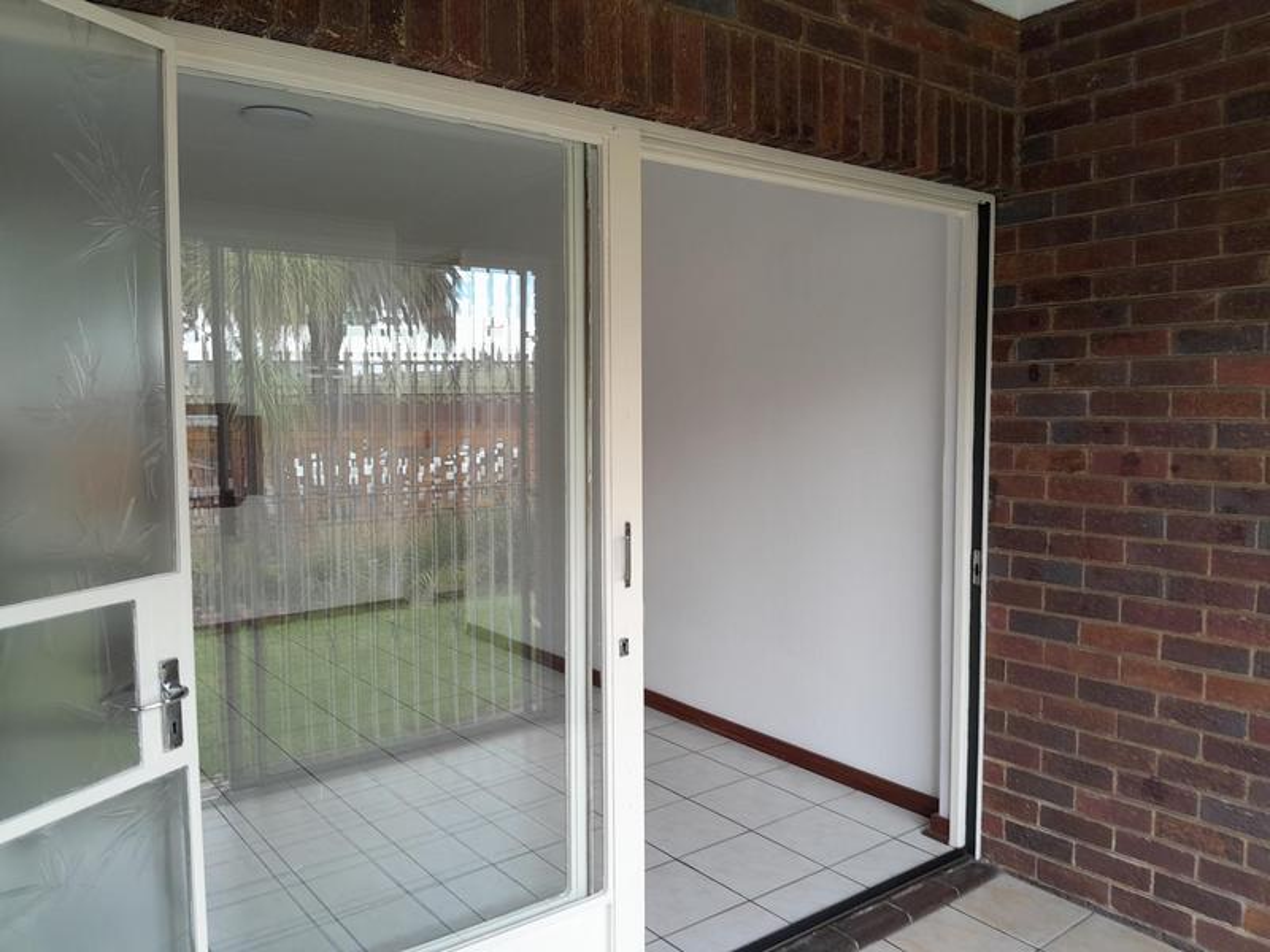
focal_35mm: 26
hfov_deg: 67.3
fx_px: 954
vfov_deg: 53.1
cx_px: 635
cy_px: 476
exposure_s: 1/50
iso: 50
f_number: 1.8
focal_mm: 3.98
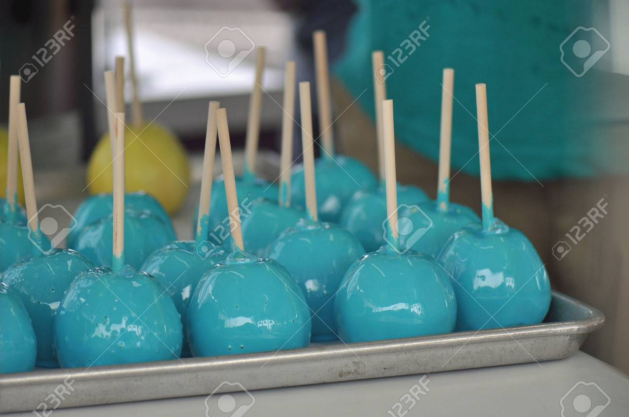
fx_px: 2748
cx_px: 314
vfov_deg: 8.7
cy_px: 208
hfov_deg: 13.1
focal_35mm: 158
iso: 200
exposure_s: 1/1000
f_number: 3
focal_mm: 105
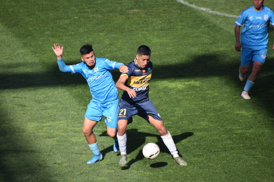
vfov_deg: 3.0
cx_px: 137
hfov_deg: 4.6
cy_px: 91
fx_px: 3440
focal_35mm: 452
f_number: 6.3
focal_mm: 300
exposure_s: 1/1250
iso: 400
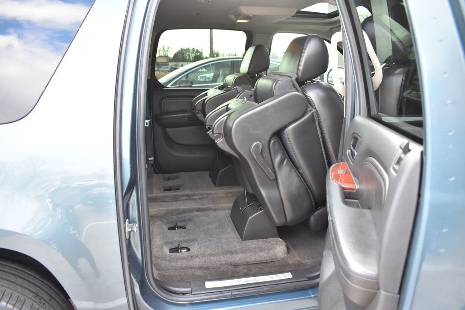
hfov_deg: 67.4
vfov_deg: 47.9
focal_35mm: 27
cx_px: 232
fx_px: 349
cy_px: 155
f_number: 5
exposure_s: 1/125
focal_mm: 18
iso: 800
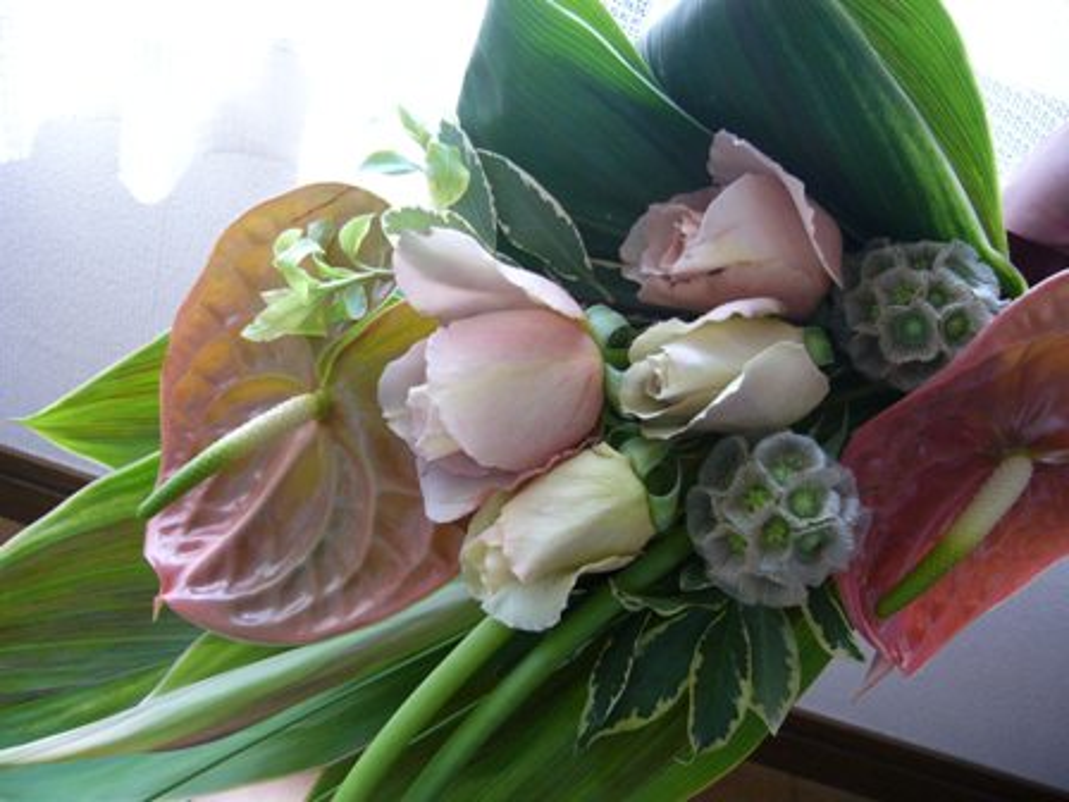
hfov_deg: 52.6
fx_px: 1081
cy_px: 401
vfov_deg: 40.7
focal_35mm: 35
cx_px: 534
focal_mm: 5.8
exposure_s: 1/40
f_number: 2.8
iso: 200
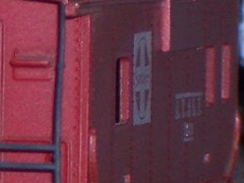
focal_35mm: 781
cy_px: 326
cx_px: -445
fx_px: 5510
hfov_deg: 2.5
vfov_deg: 1.9
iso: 80
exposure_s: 1/125
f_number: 4.8
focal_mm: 22
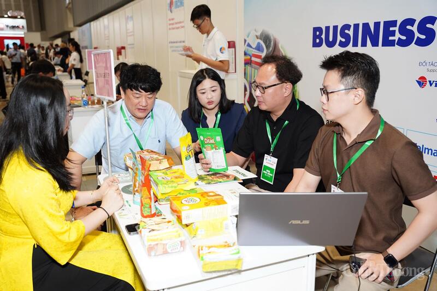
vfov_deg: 38.8
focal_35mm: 34
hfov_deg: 55.7
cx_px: 218
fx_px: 414
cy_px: 146
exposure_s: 1/160
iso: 1250
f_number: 4
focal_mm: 34.1
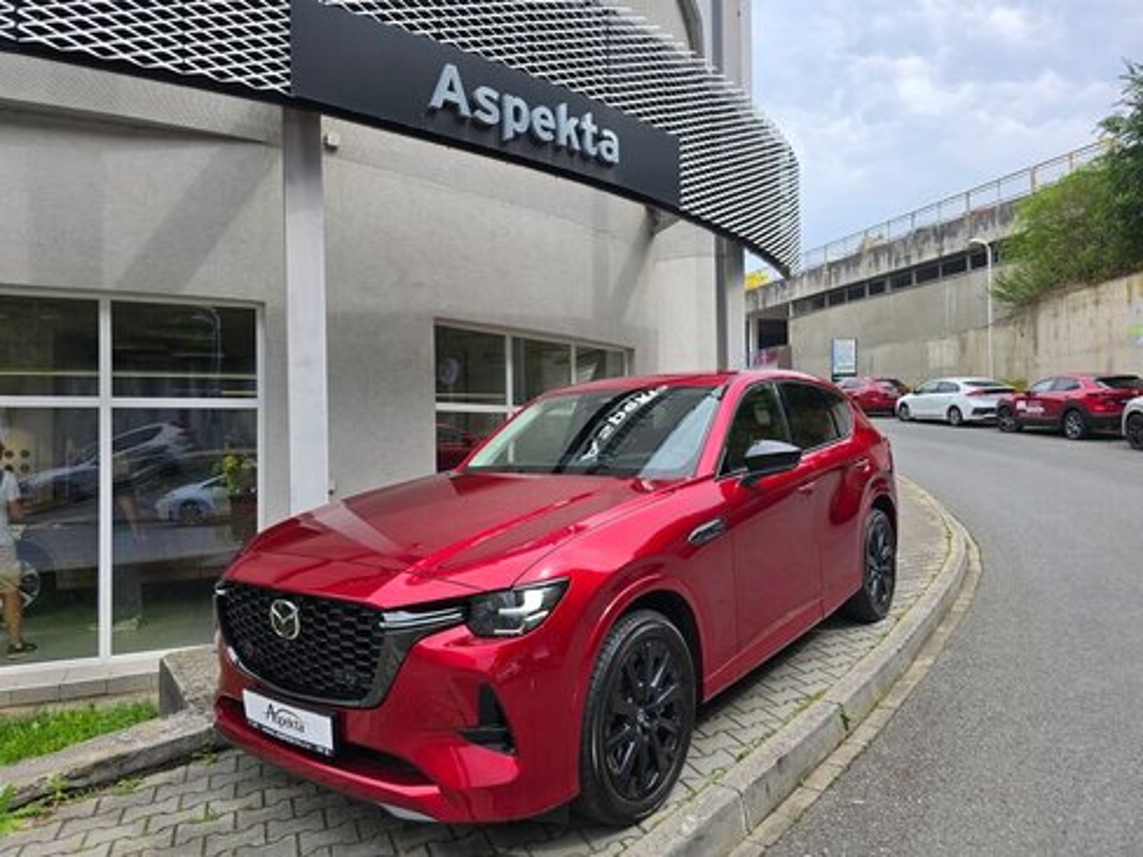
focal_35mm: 23
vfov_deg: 58.9
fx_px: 759
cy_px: 428
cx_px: 572
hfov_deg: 73.9
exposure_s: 1/323
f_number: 1.7
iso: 12
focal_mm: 6.3
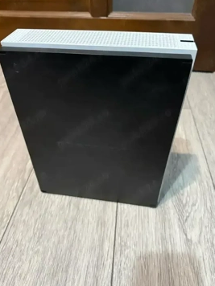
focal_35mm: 27
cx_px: 99
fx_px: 224
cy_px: 138
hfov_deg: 51.3
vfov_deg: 65.3
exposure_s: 1/50
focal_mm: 6.76
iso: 800
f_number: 1.78
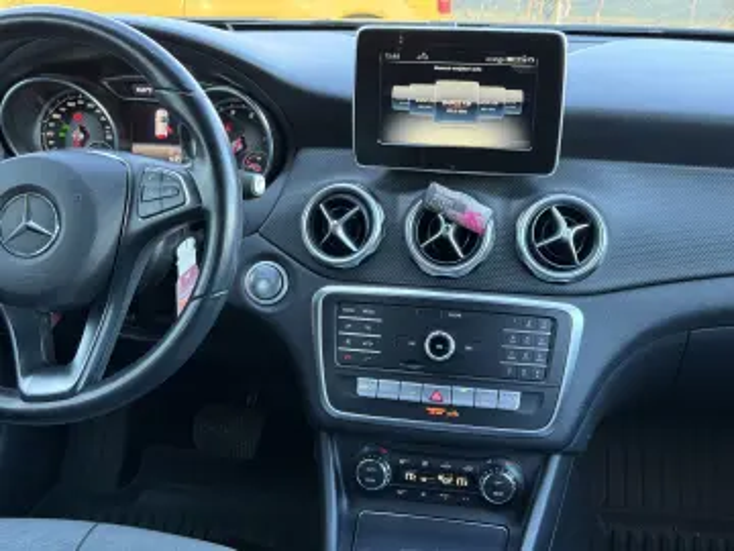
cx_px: 367
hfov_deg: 39.7
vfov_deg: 30.3
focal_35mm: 48
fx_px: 1018
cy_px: 276
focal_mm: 6.76
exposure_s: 1/53
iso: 250
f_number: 1.78
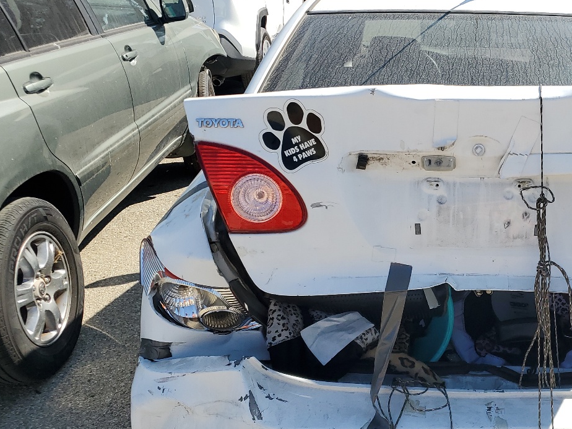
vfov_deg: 32.1
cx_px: 466
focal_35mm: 45
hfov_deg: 40.2
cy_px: 263
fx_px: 744
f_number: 1.5
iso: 50
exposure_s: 1/2000
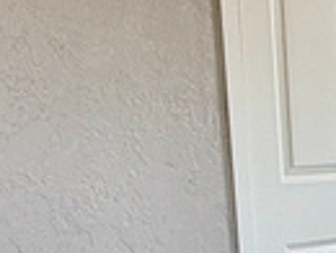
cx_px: 729
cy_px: 268
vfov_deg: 13.3
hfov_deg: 14.1
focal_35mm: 110
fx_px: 1070
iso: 64
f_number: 2.2
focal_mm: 2.22
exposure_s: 1/130
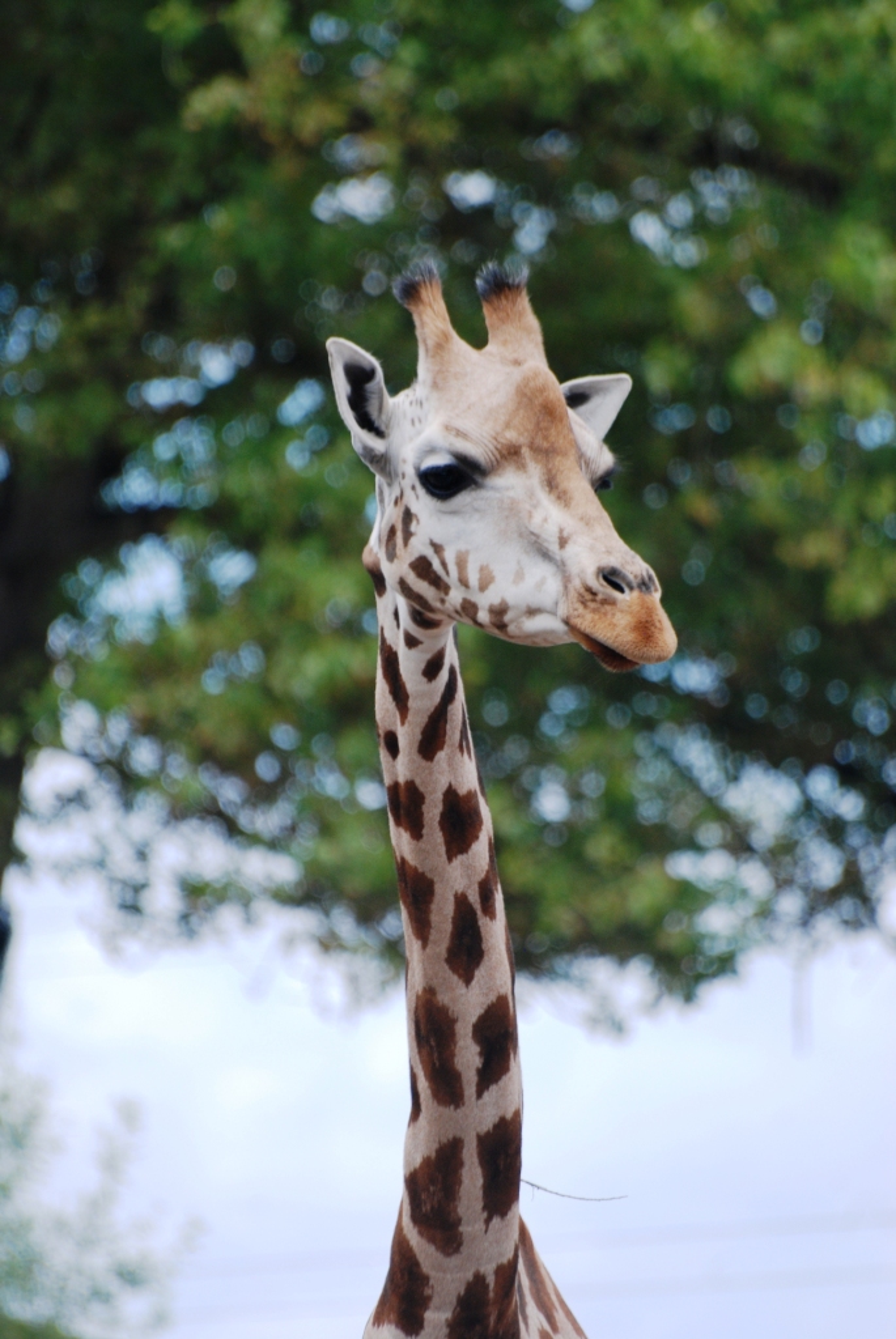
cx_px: 448
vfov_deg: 4.6
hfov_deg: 3.1
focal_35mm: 450
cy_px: 670
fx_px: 16759
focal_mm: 300
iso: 320
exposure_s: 1/500
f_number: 5.6
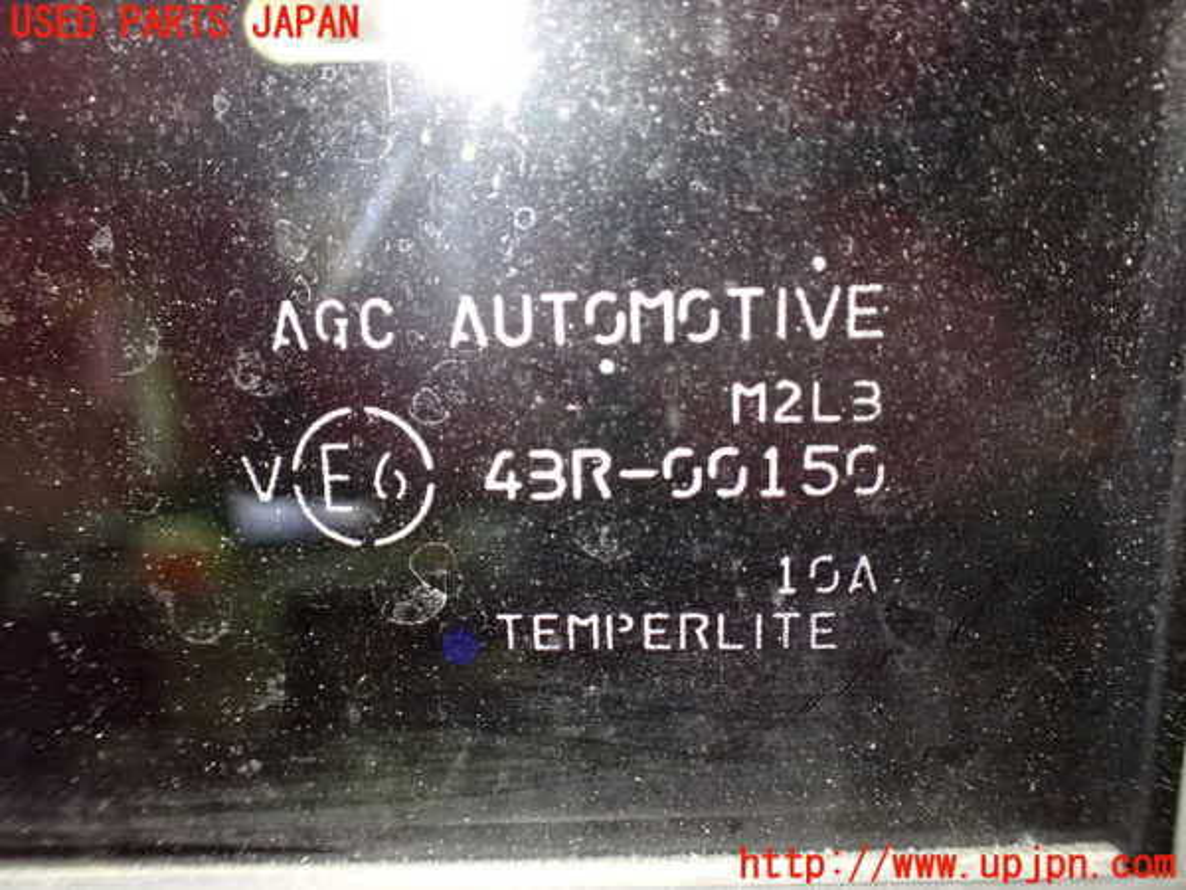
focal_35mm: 30
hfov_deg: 60.0
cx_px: 593
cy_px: 445
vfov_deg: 46.8
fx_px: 1028
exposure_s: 1/30
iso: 1600
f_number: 2.3
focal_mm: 5.4
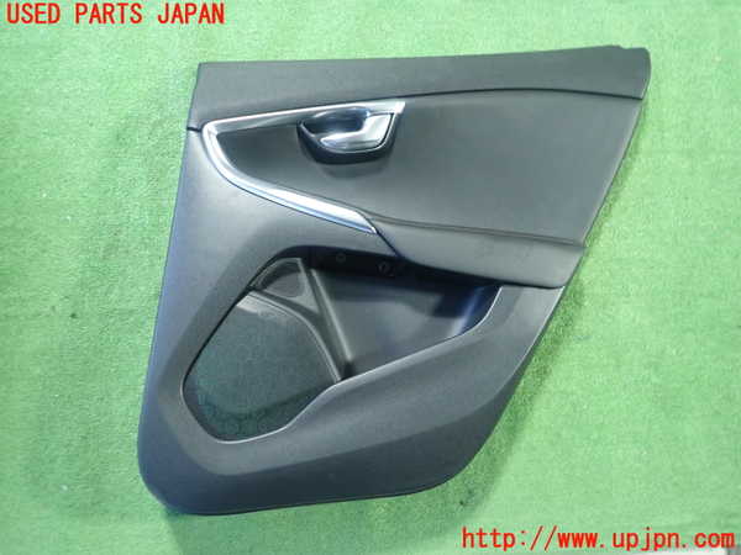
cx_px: 370
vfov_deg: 54.9
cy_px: 278
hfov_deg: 69.4
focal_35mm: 25
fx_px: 535
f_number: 2
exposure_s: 1/30
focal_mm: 4.5
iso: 400
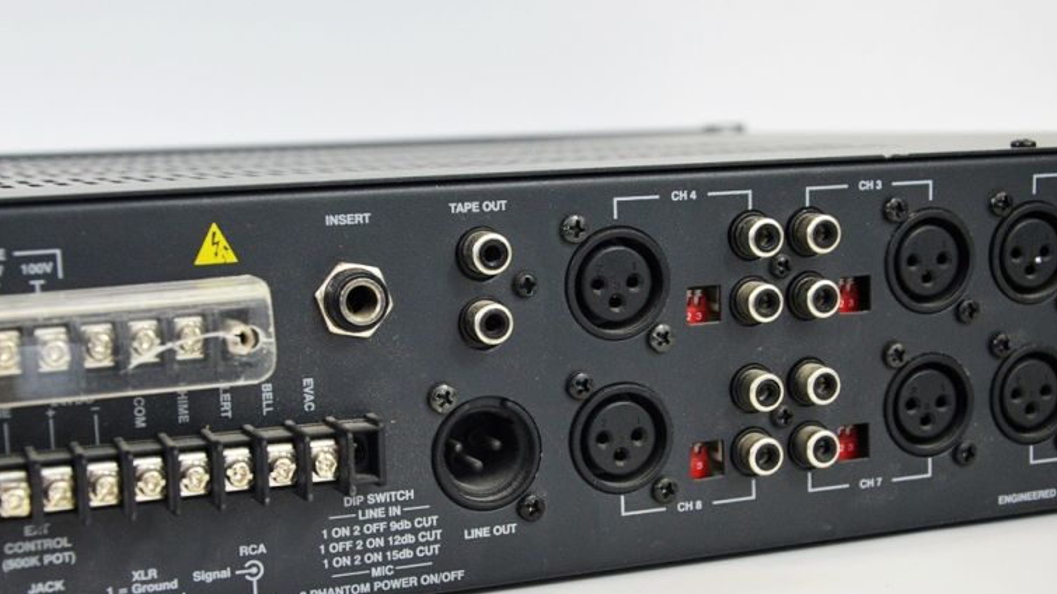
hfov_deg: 32.8
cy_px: 357
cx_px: 526
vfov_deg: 18.8
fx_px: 1794
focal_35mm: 64
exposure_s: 1/100
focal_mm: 40
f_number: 7.1
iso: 1600
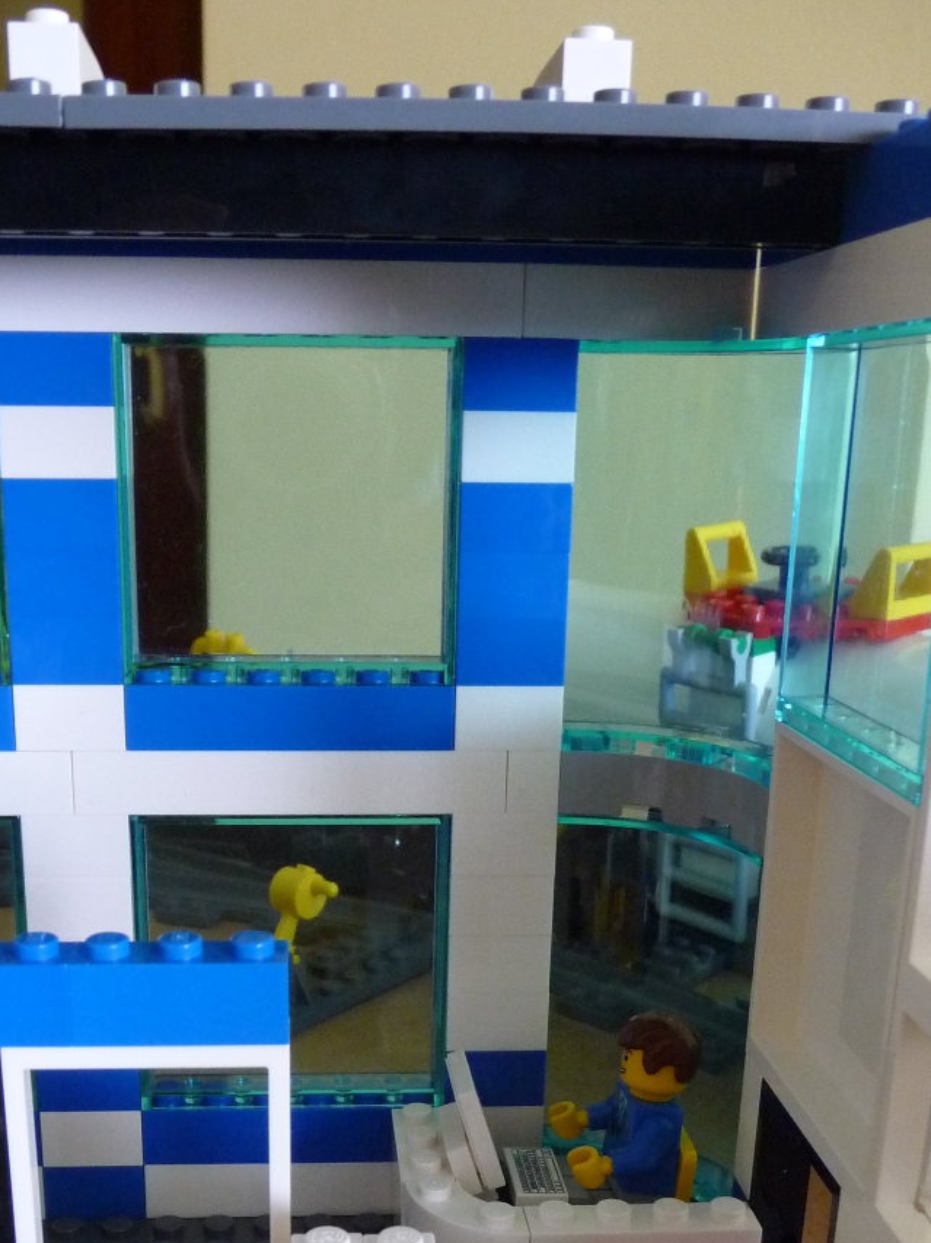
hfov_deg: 34.2
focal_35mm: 42
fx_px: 1507
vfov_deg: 43.6
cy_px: 901
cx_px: 371
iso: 400
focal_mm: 4.7
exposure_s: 1/8
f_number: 3.3
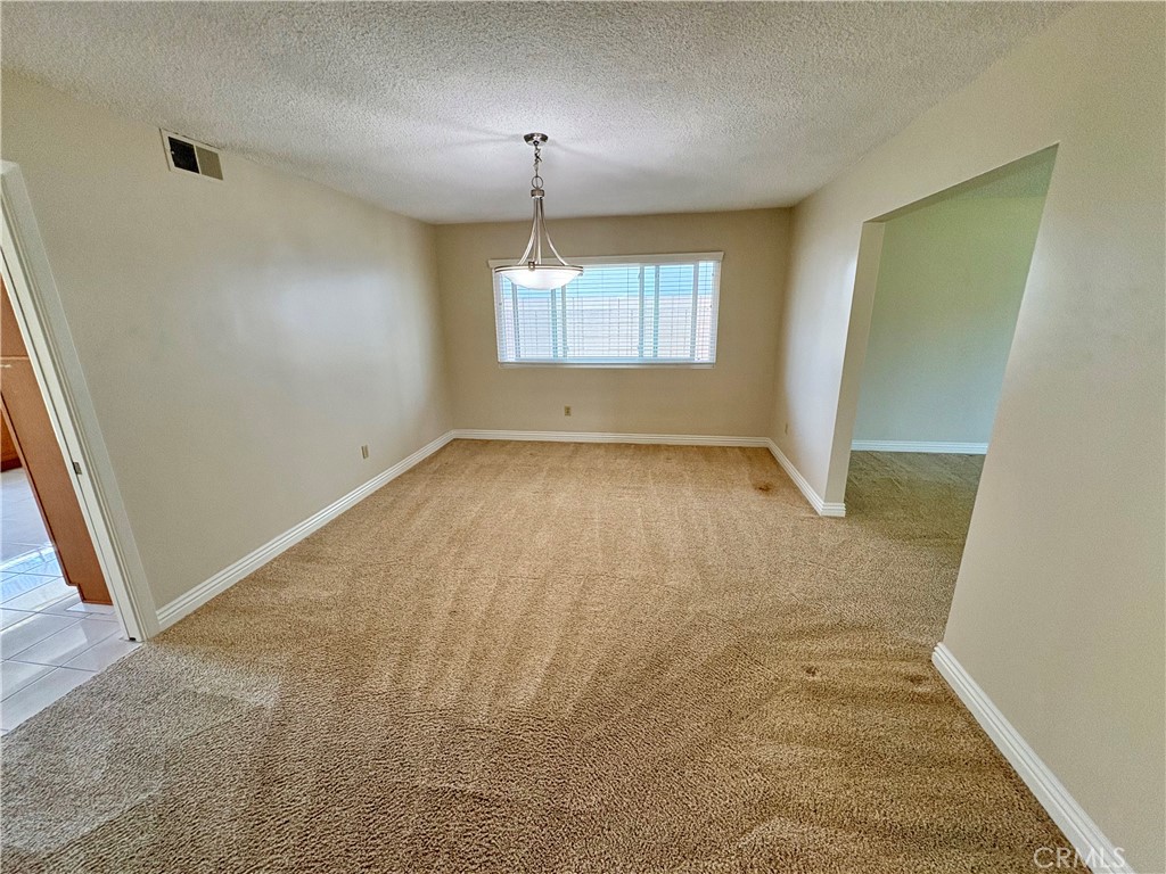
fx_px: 472
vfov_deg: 85.7
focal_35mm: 14
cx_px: 583
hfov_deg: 102.1
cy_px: 437
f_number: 2.2
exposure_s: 1/120
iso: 200
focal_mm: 2.22
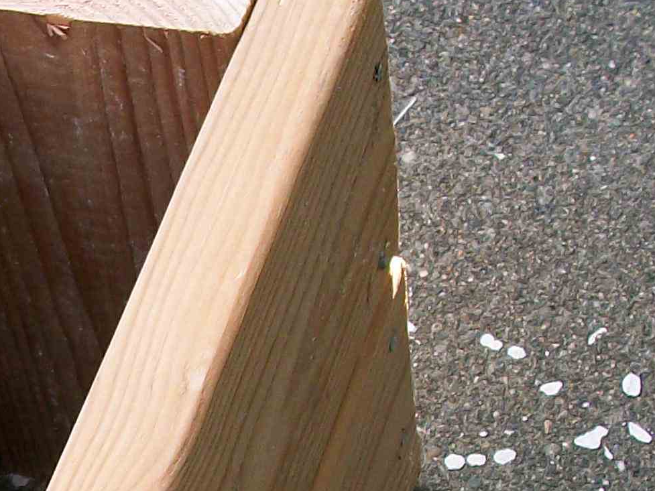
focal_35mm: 131
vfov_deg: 11.0
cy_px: 699
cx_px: -164
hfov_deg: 14.5
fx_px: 2479
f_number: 2.9
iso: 80
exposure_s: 1/160
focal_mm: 5.7
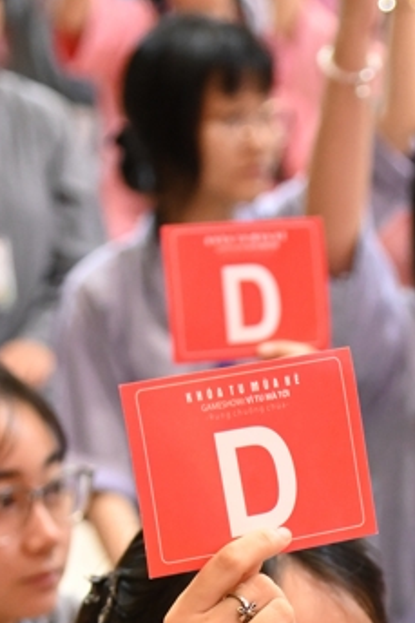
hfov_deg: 6.4
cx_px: 323
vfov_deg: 9.5
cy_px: 724
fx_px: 3687
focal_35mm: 213
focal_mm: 75
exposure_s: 1/160
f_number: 4
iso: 8000
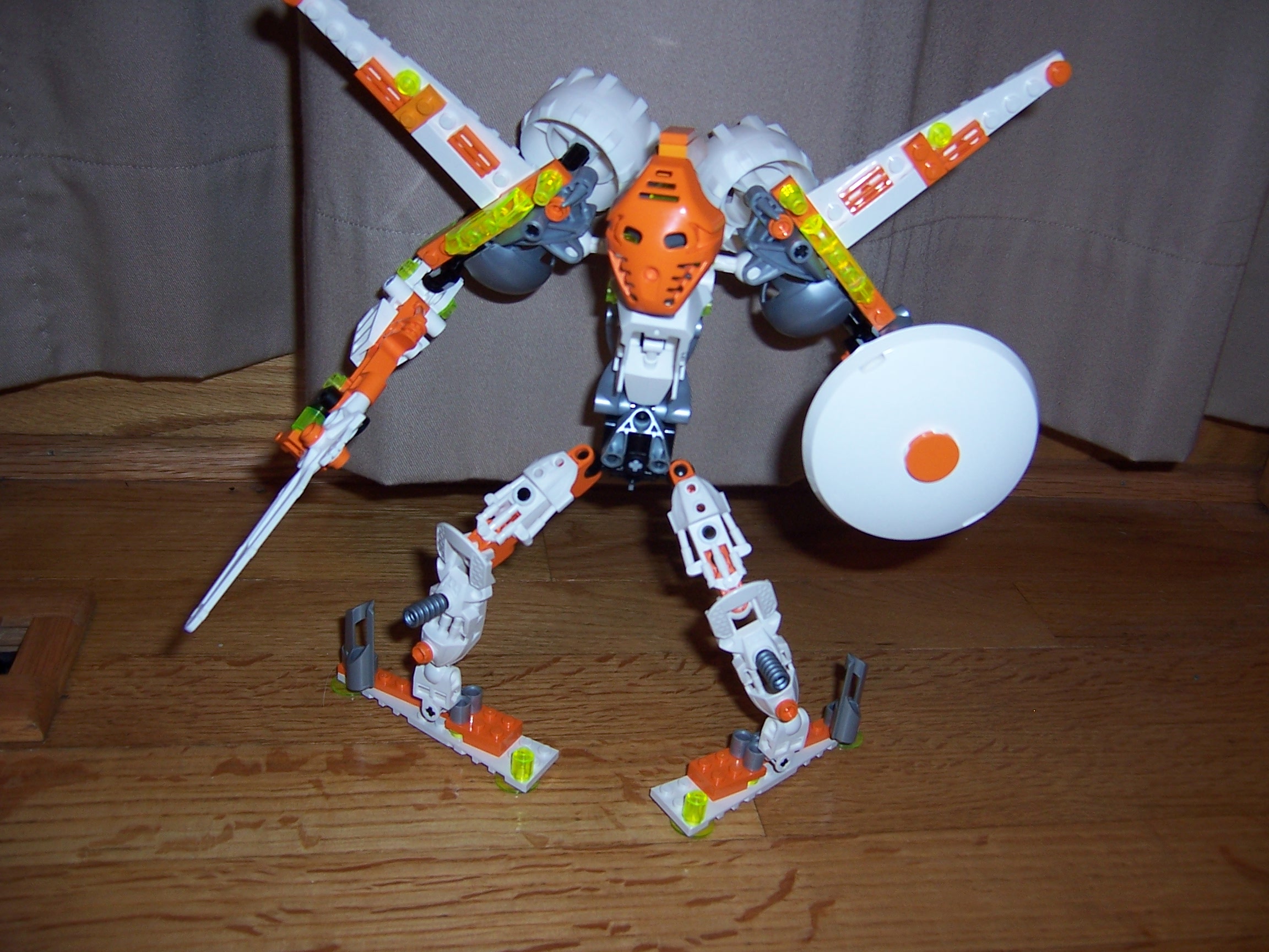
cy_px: 476
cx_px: 634
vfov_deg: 42.9
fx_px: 1210
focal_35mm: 33
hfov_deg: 55.4
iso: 80
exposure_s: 1/60
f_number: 2.8
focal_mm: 5.5
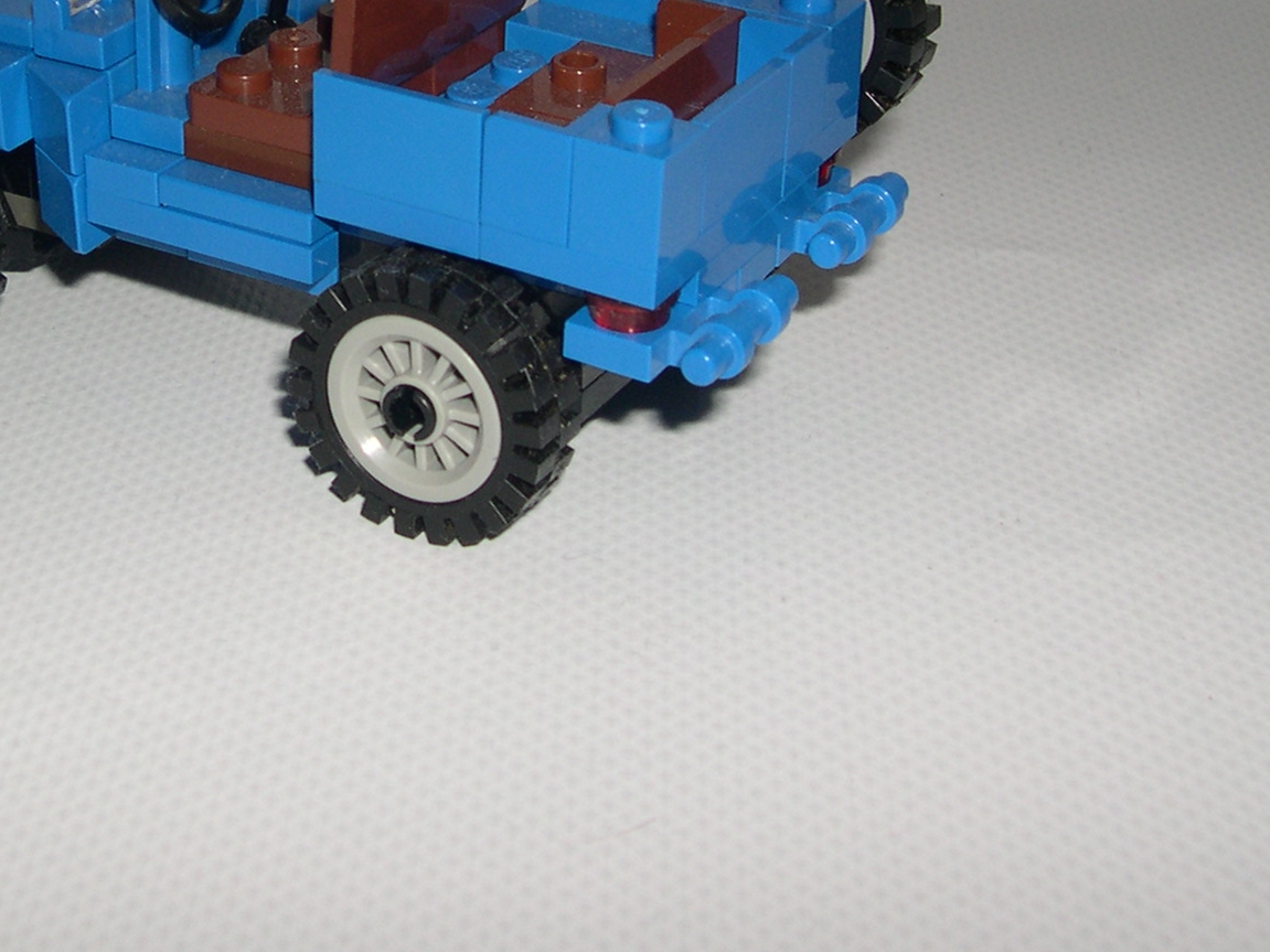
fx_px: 2751
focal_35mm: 75
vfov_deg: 19.2
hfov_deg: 25.6
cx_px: 271
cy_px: 49
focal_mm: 8
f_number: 7.6
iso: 100
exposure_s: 1/60
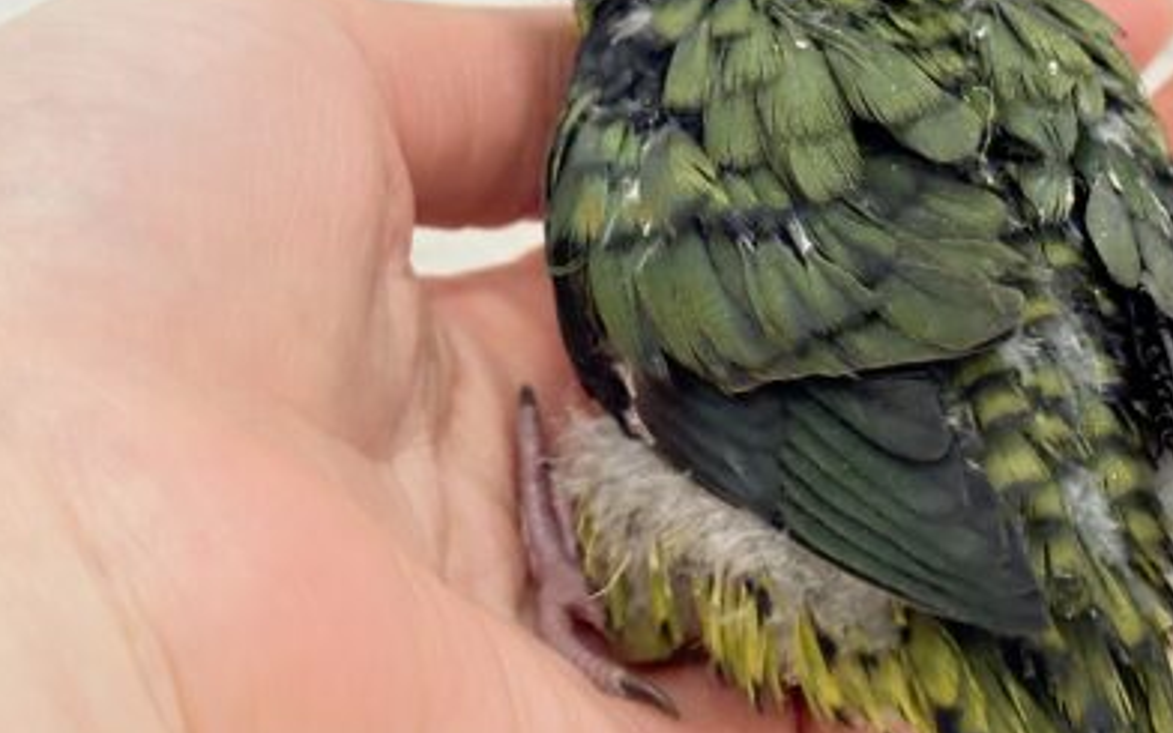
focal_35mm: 90
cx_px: 844
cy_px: 147
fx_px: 2877
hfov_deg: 22.9
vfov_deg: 14.4
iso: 125
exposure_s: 1/100
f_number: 1.6
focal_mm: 5.96
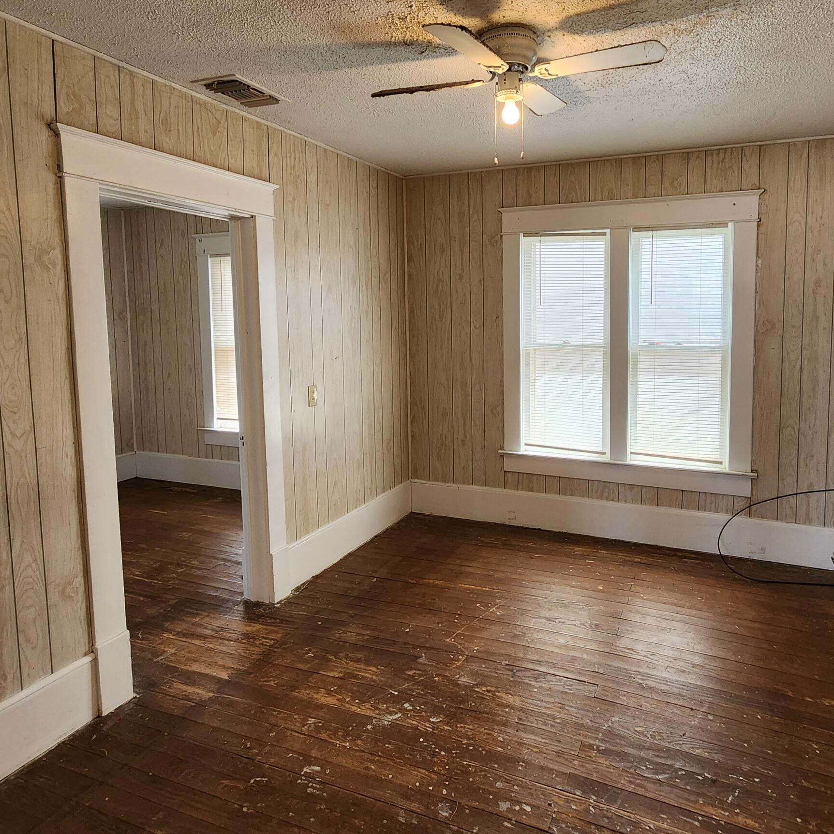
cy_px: 370
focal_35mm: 20
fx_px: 545
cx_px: 469
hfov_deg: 74.5
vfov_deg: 74.6
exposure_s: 1/60
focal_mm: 2.2
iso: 200
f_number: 2.2
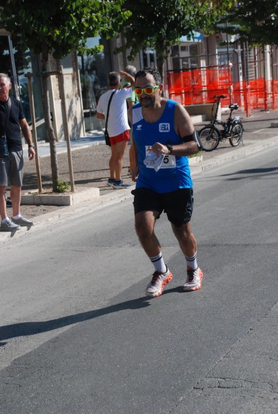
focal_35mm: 78
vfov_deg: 25.9
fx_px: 899
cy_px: 207
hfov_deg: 17.6
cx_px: 139
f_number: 8
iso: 1000
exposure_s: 1/2000
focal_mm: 52
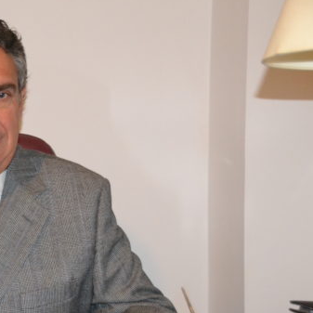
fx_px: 1023
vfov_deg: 17.4
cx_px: 7
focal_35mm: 100
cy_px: 202
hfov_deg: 17.0
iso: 3200
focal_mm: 38
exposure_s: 1/60
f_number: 4.2
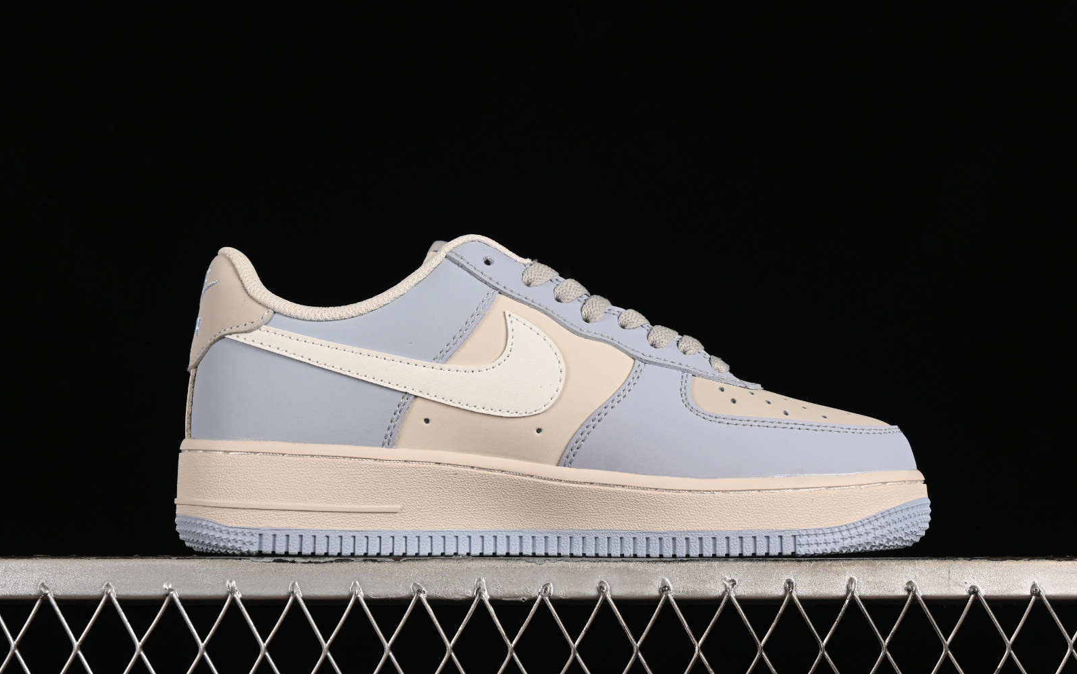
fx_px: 2260
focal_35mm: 77
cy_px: 335
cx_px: 536
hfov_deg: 26.8
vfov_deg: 16.9
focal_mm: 50
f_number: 8
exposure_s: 1/80
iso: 160
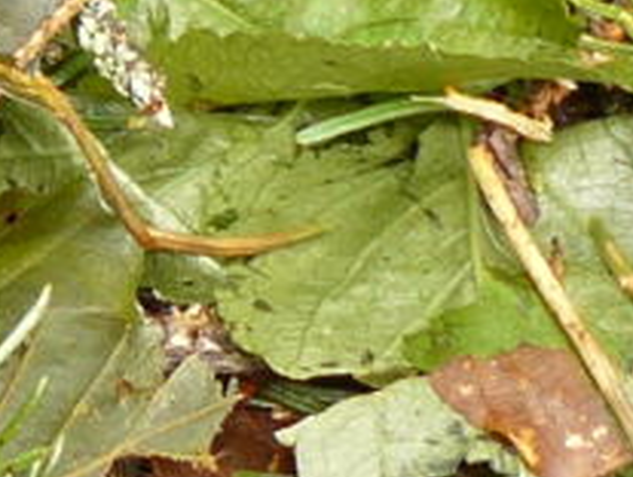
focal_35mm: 250
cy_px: 24
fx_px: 4580
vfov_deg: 6.0
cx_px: -511
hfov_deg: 7.7
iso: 100
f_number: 2.8
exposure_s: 1/10
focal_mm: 6
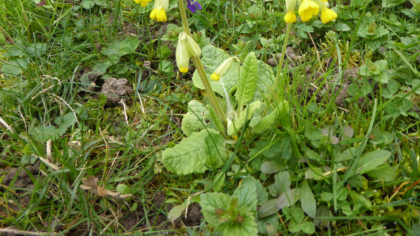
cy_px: 49
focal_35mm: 33
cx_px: 237
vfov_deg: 34.6
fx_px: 367
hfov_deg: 59.3
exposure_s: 1/200
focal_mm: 4.3
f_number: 3.3
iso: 100
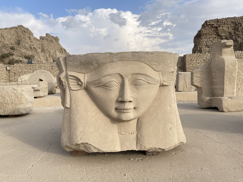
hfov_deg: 67.3
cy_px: 91
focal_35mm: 26
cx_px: 122
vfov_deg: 53.1
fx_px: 183
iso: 32
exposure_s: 1/2488
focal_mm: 5.1
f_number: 1.6
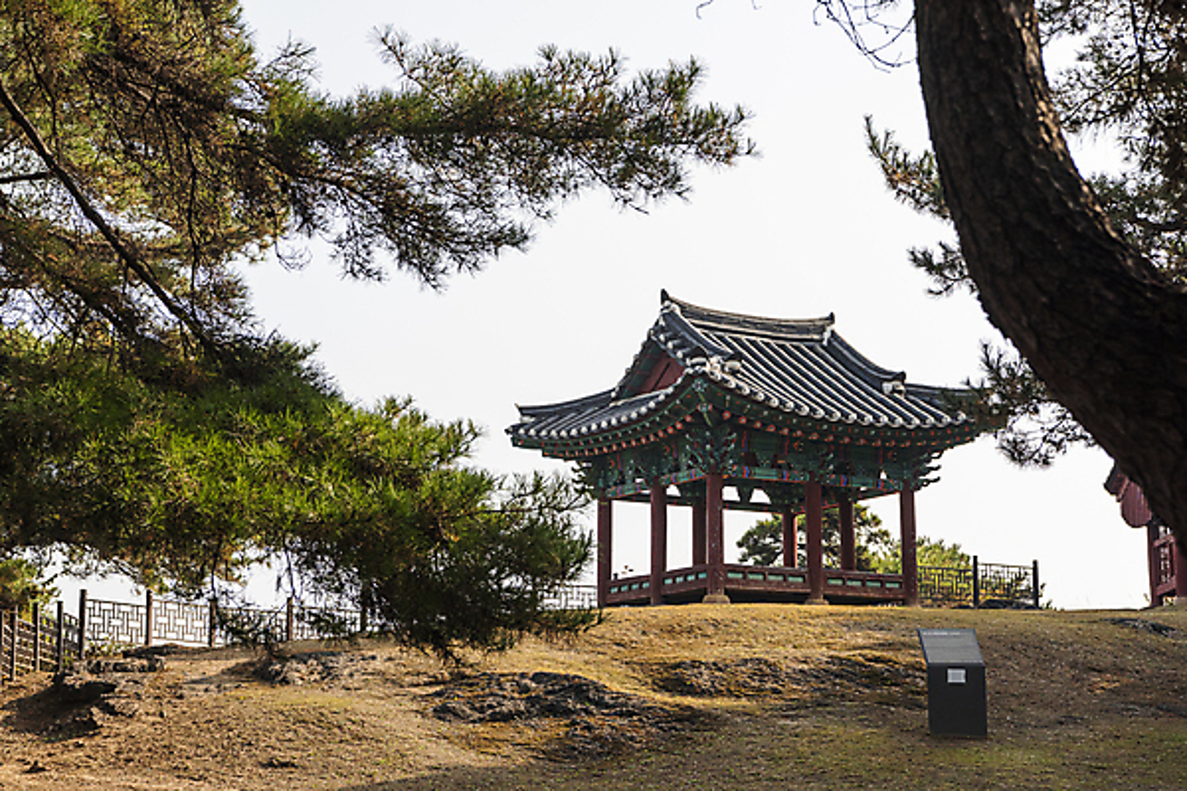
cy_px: 396
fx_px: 2308
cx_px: 594
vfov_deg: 19.5
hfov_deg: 28.8
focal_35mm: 70
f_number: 8
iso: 500
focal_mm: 70
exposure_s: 1/1000
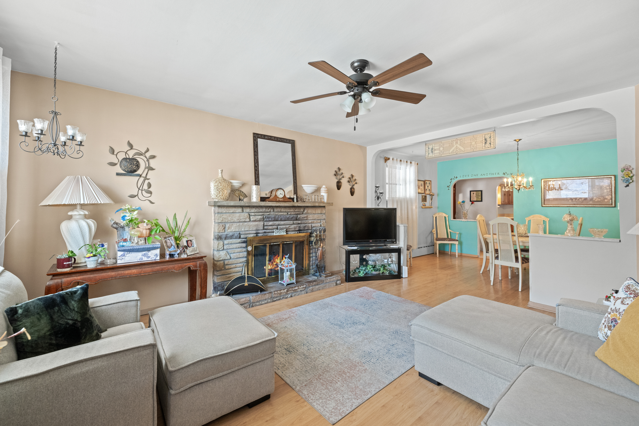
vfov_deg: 81.2
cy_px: 213
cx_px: 320
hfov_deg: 104.3
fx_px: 248
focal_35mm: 14
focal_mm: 14
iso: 1600
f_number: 5.6
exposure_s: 1/20
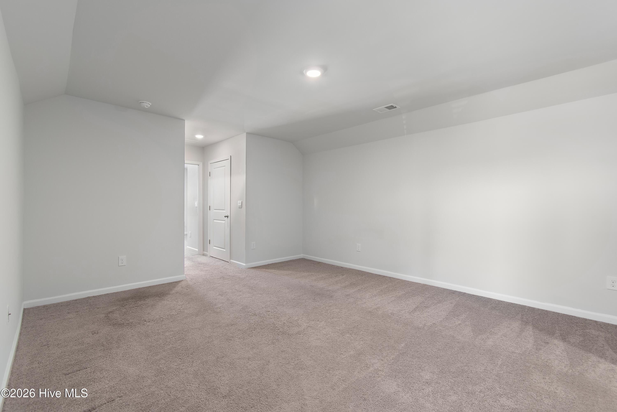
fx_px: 257
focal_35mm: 15
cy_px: 206
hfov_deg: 100.4
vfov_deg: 77.3
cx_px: 308
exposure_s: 1
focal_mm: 10
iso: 100
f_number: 4.5
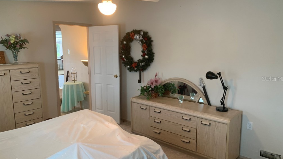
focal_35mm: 29
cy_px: 79
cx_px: 144
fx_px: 218
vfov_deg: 40.2
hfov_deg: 66.1
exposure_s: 1/60
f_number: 1.8
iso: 125
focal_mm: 4.25
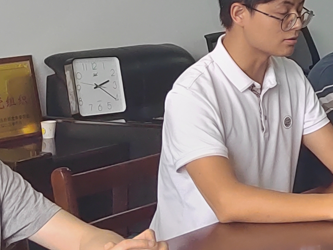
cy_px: -39
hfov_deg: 15.4
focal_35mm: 114
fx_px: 1097
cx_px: 557
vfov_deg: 12.7
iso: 1059
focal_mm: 5.52
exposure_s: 1/120
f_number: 1.9
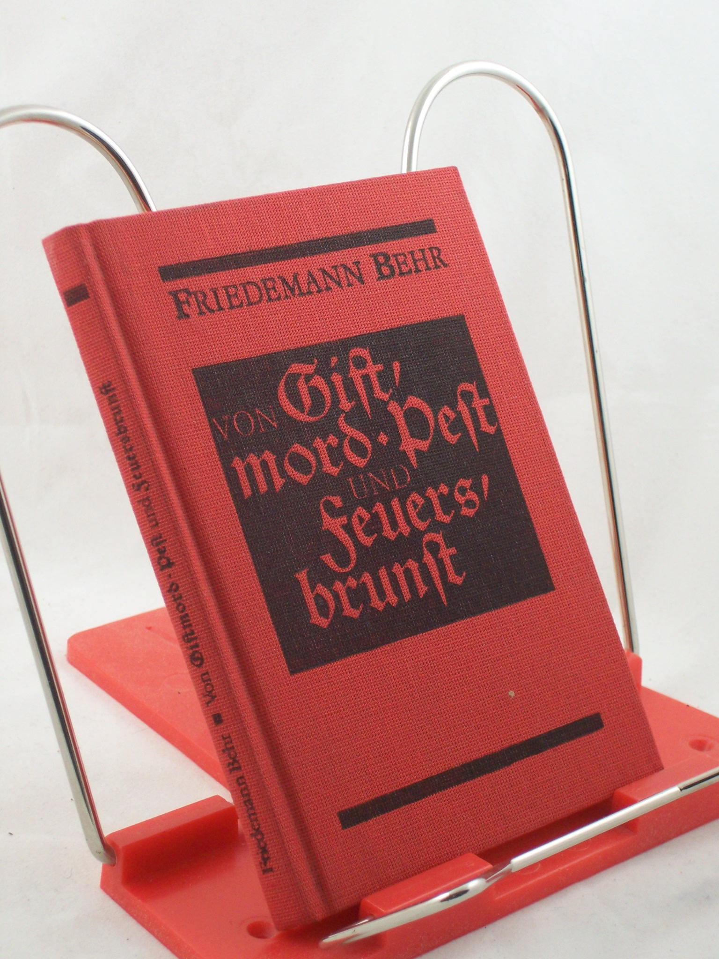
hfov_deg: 18.0
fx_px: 2271
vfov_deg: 23.8
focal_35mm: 82
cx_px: 360
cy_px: 480
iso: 160
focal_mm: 13.6
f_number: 4
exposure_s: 1/80
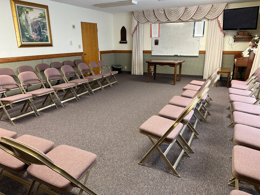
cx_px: 130
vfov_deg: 56.8
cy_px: 98
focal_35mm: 24
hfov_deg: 71.6
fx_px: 180
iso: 160
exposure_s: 1/60
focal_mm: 6.86
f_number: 1.78
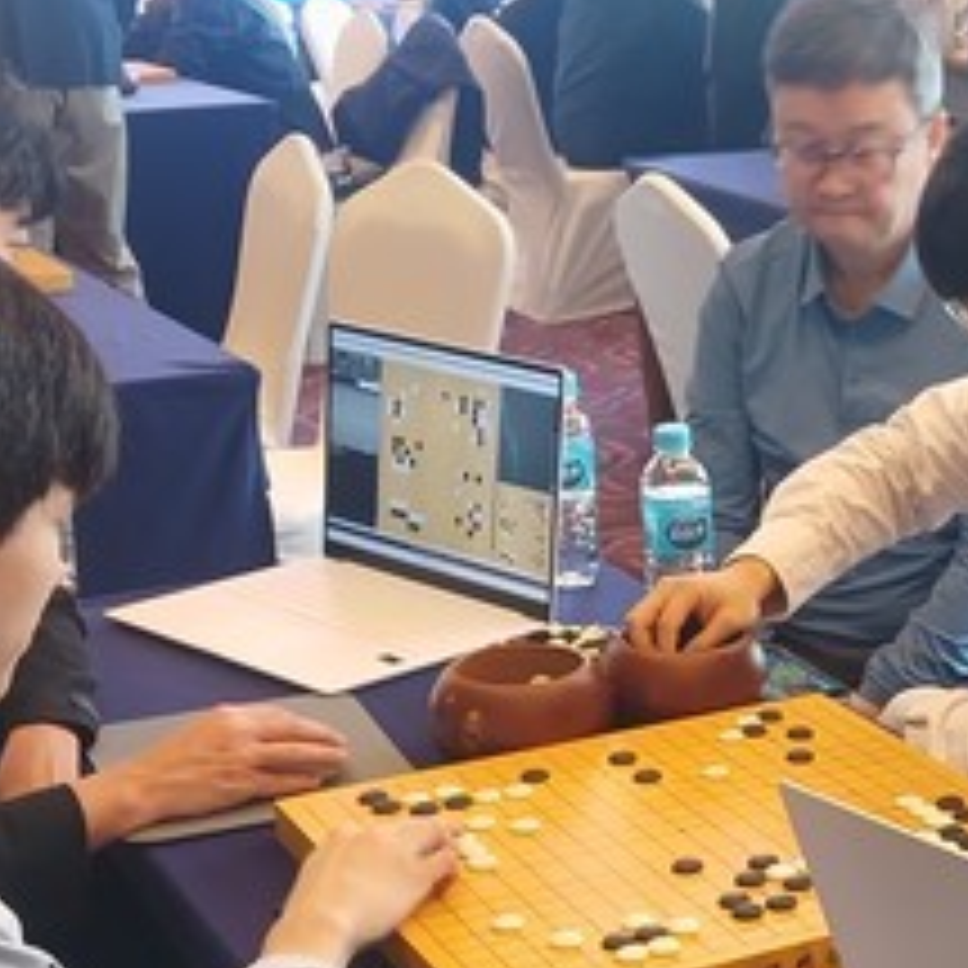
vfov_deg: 21.6
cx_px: 896
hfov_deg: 21.1
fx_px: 2531
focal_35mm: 80
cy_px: 621
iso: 250
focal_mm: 4
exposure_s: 1/25
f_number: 1.8
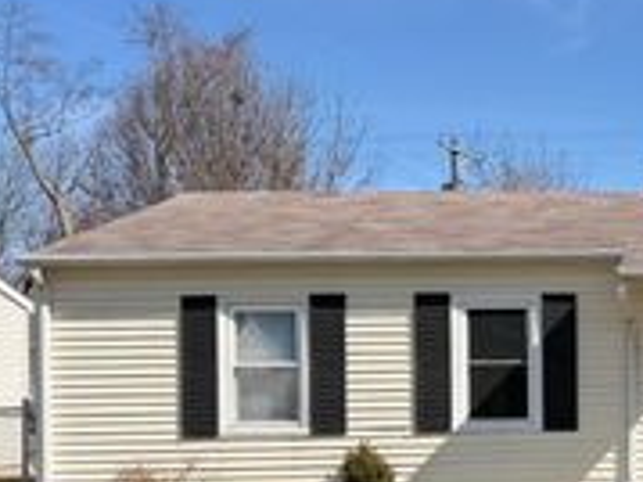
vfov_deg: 21.6
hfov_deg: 25.4
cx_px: 815
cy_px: 390
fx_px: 1244
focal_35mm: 67
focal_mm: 6.76
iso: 80
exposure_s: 1/2000
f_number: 1.78
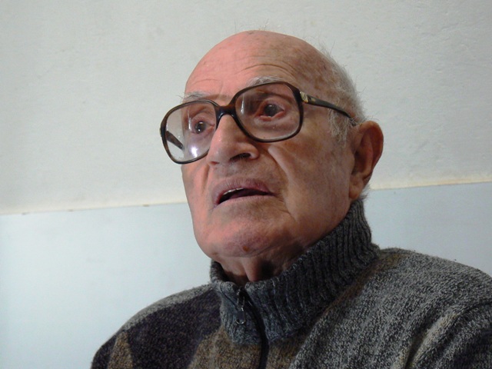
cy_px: 184
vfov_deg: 13.6
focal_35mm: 109
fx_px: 1549
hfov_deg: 18.0
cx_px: 246
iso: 200
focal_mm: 18.2
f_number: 3.2
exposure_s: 1/15
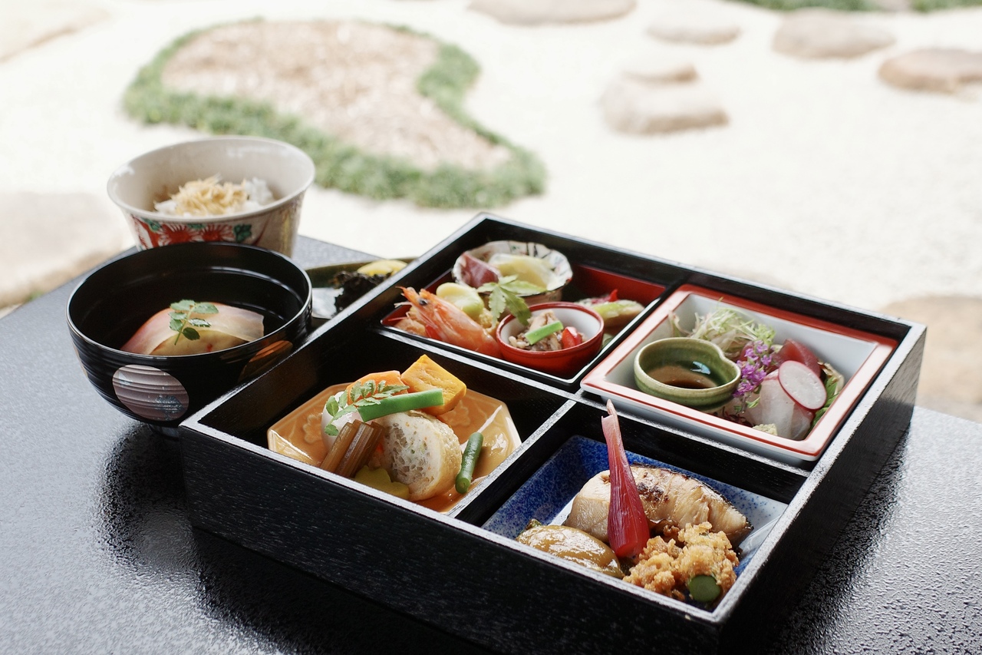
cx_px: 491
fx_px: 1364
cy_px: 328
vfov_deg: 27.0
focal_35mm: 50
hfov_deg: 39.6
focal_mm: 18.3
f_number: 3.2
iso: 200
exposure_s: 1/125
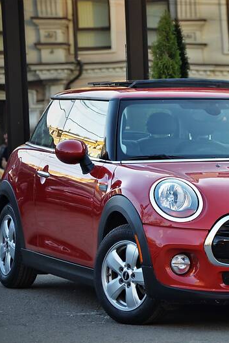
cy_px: 172
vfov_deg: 8.7
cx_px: 205
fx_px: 2270
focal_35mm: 238
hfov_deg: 5.8
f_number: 5.6
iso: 800
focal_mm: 105
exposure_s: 1/200
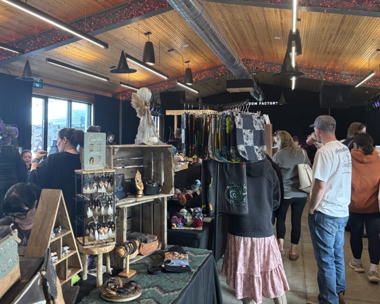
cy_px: 127
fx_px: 360
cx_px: 168
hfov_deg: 55.5
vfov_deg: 45.6
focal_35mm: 32
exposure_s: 1/60
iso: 160
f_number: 1.6
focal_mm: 5.96
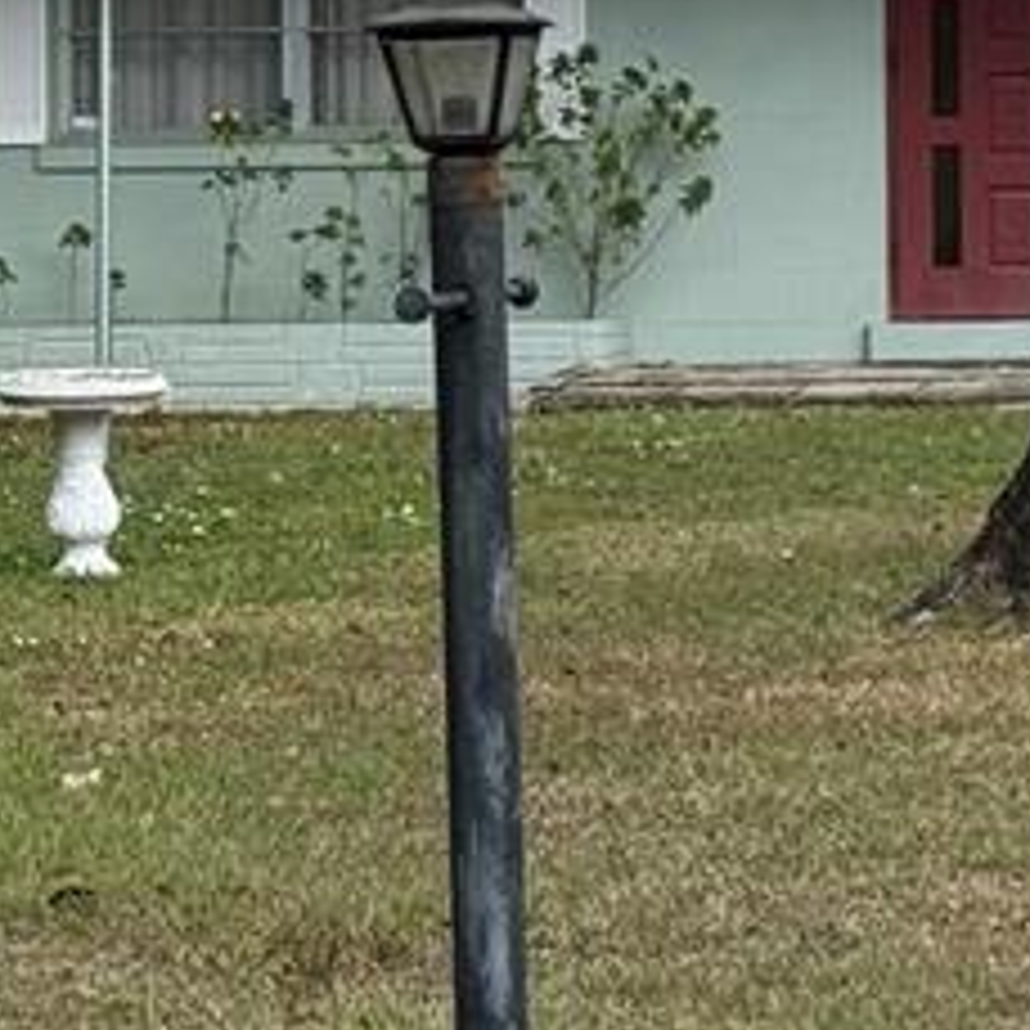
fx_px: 6396
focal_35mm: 190
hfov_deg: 9.0
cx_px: 1529
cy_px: 27
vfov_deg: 9.2
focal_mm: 6.76
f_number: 1.78
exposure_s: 1/3534
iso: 100
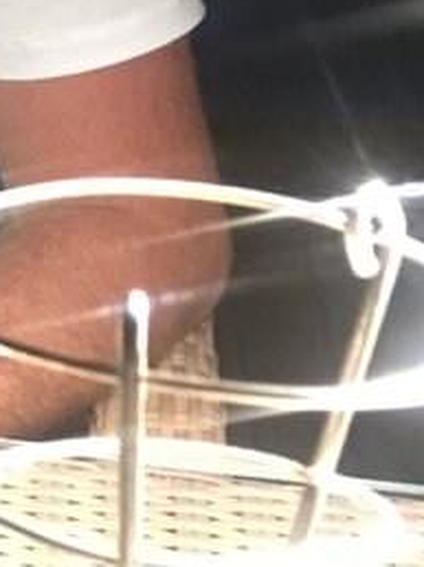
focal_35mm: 135
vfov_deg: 14.0
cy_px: -204
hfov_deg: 9.8
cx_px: -549
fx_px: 2208
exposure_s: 1/4
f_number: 2.2
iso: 125
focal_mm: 4.15
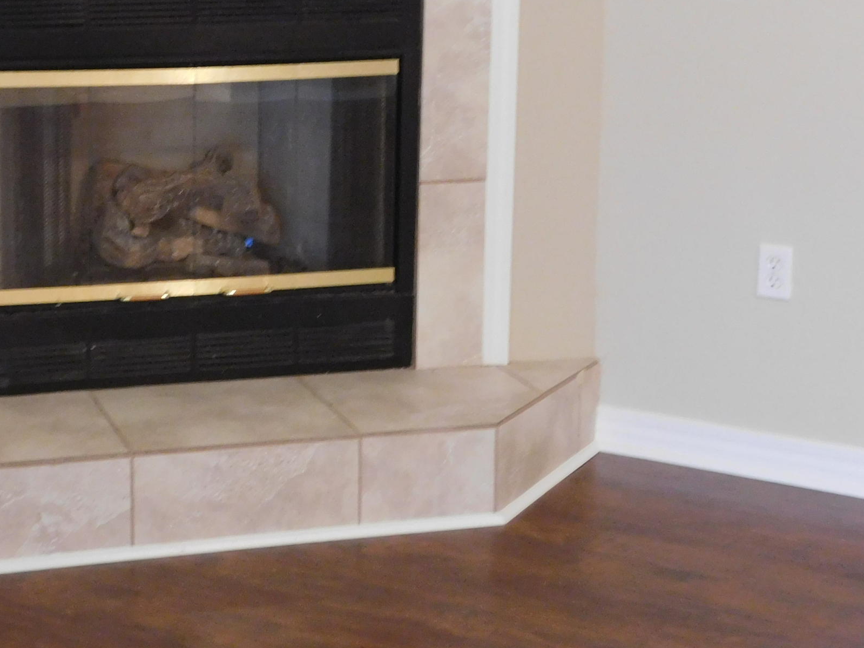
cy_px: 160
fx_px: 1872
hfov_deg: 25.6
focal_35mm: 75
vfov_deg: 19.5
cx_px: 193
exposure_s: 1/8
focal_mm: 7.1
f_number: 3.6
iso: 400
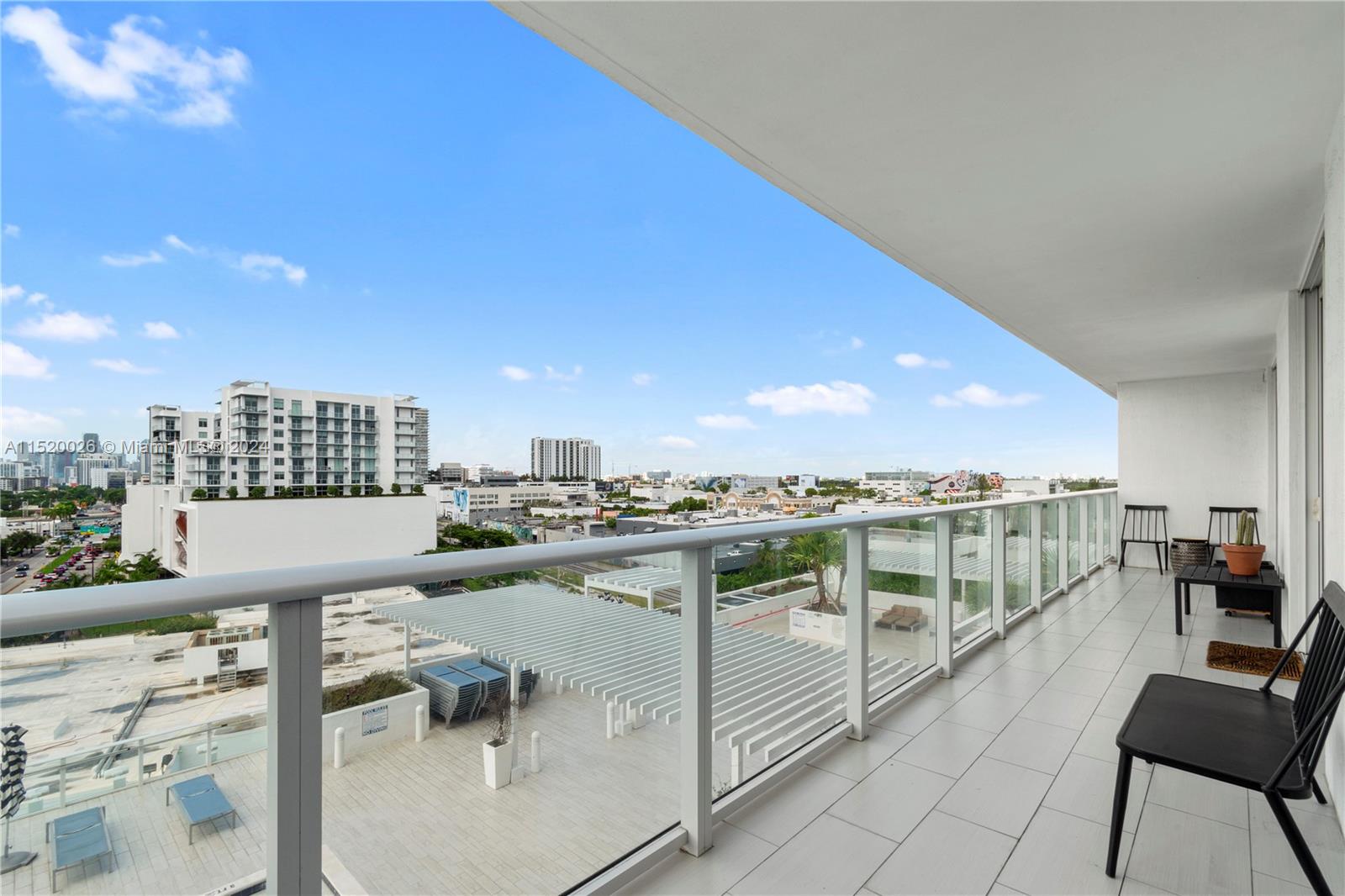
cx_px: 672
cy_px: 448
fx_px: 560
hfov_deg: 100.4
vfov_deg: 77.3
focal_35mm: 15
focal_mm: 10
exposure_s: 1/30
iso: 100
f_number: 22
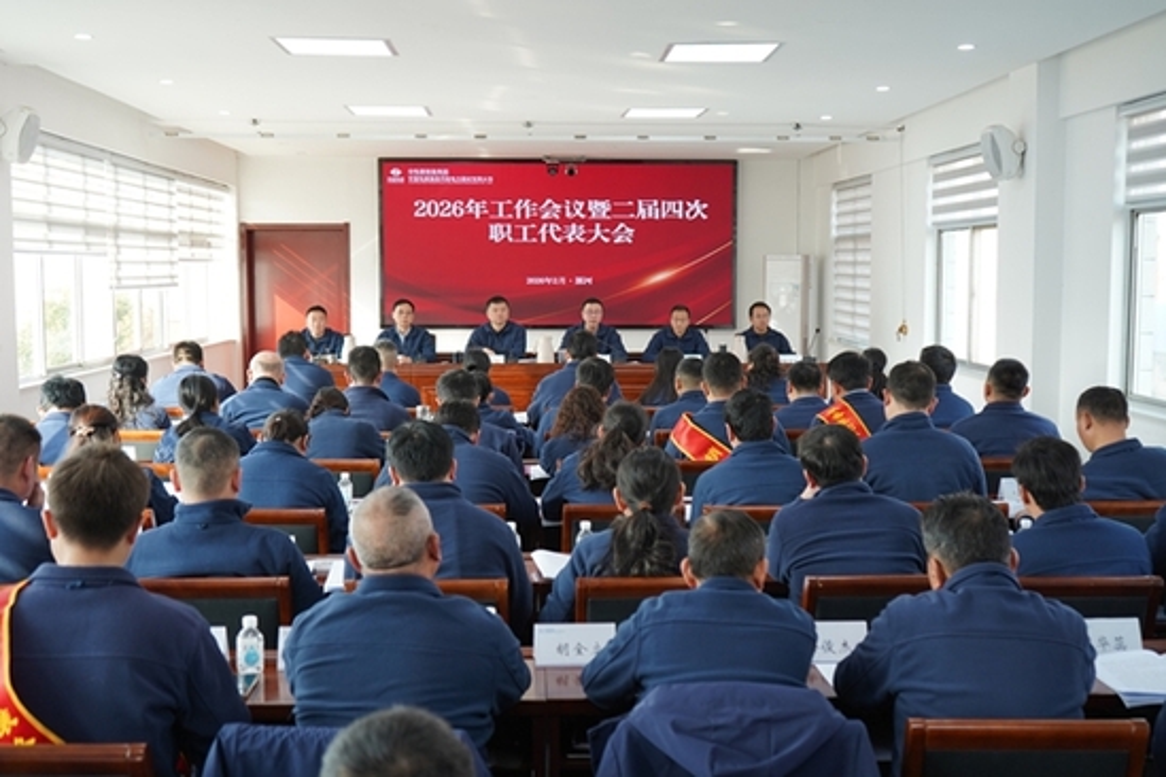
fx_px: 1328
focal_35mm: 41
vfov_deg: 32.6
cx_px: 583
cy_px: 388
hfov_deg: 47.4
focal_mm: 41
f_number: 4.5
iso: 250
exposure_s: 1/60
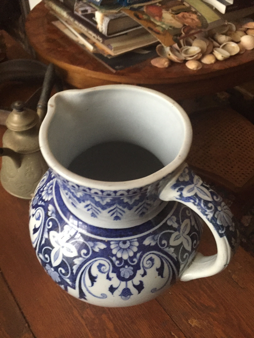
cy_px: 169
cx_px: 127
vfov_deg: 61.7
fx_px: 284
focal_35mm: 29
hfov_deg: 48.2
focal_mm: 4.15
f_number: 2.2
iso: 250
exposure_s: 1/25
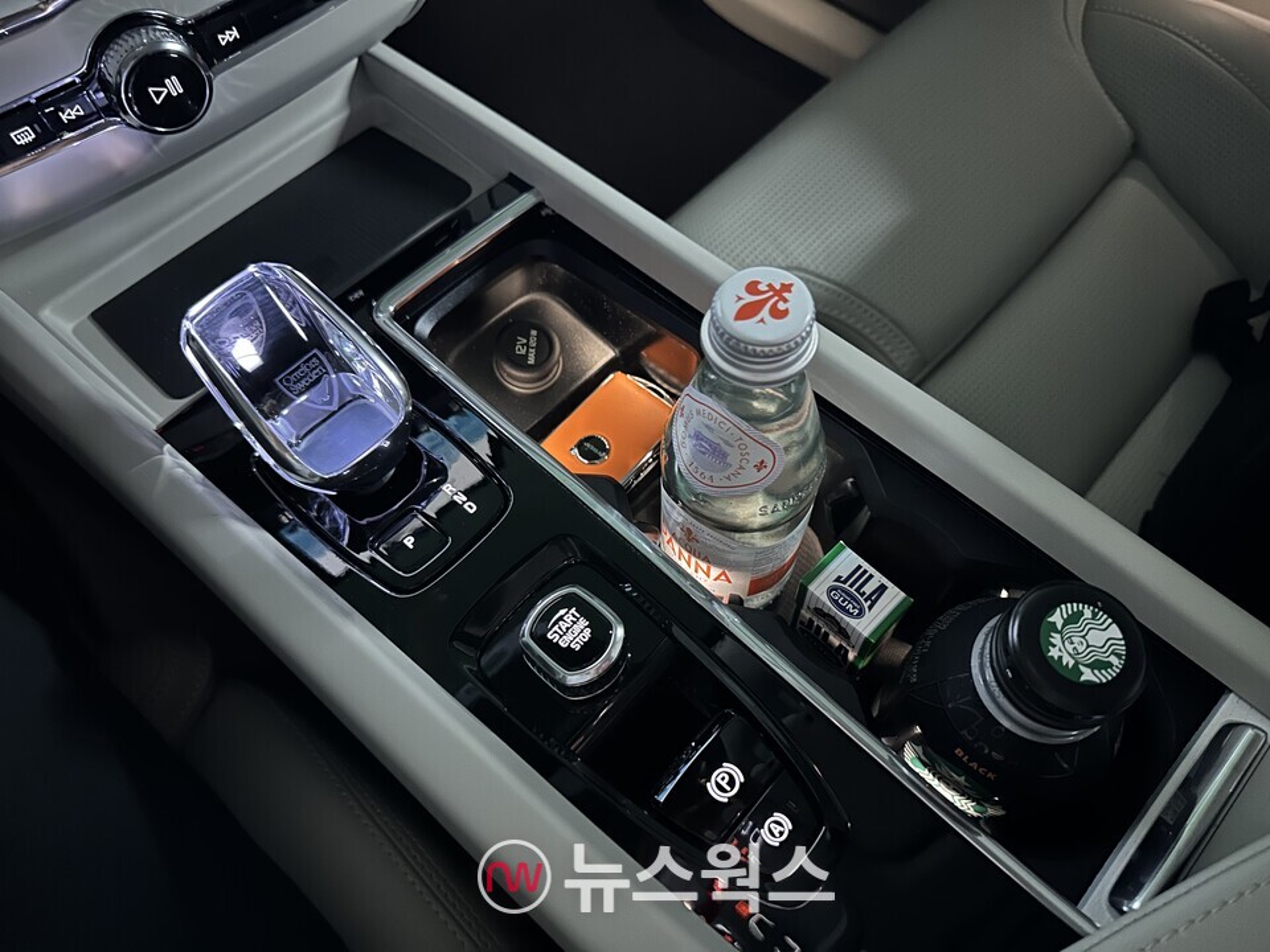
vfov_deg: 56.8
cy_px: 476
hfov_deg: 71.6
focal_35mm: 24
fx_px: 881
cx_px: 635
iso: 1250
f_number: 1.78
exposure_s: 1/9
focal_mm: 6.86
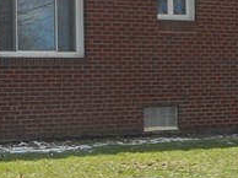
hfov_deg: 14.2
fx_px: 906
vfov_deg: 11.1
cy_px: 173
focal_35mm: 132
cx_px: -93
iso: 80
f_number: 3.7
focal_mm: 4.5
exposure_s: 1/400
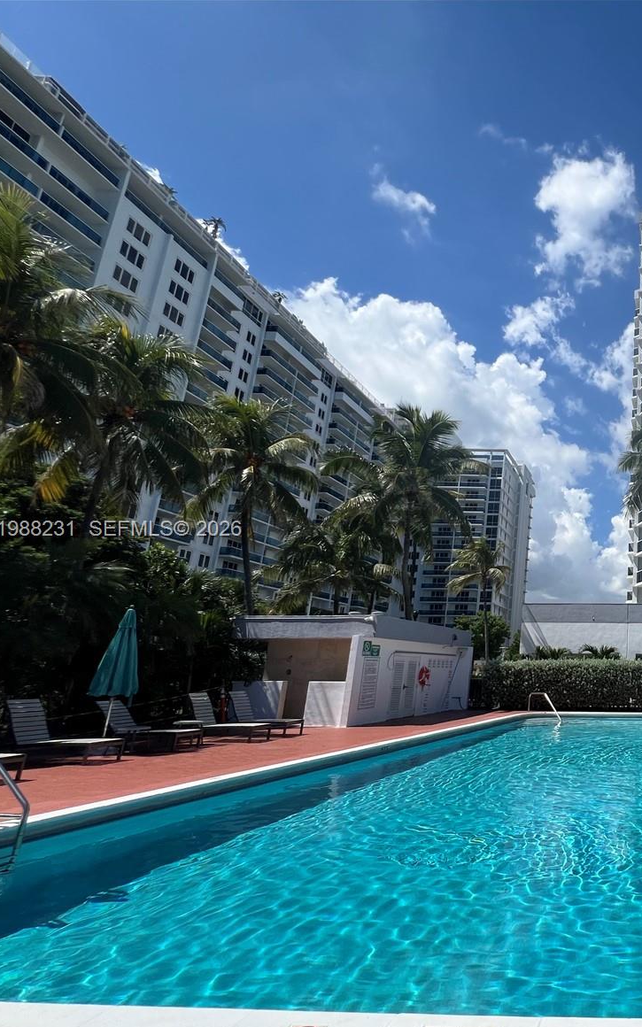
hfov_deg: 48.2
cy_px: 530
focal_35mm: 19
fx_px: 532
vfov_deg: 88.0
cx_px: 675
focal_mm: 1.57
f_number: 1.8
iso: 32
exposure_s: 1/2096
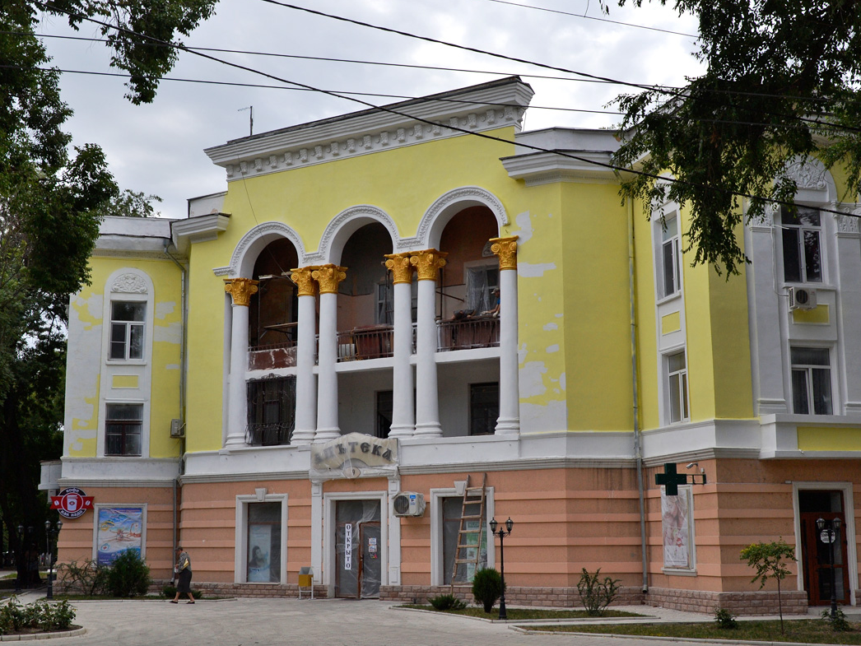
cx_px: 425
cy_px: 326
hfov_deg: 43.8
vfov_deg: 33.6
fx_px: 1070
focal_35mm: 43
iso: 180
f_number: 9
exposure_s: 1/400
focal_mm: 26
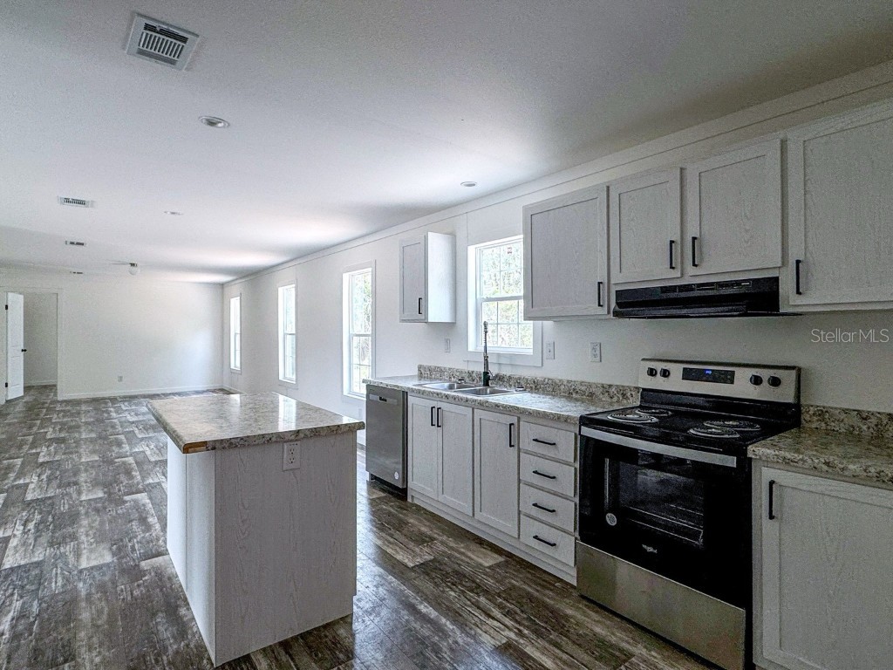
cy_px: 335
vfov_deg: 85.7
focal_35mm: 14
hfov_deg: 102.1
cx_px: 446
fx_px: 361
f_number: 2.2
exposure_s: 1/120
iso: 125
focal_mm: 2.22
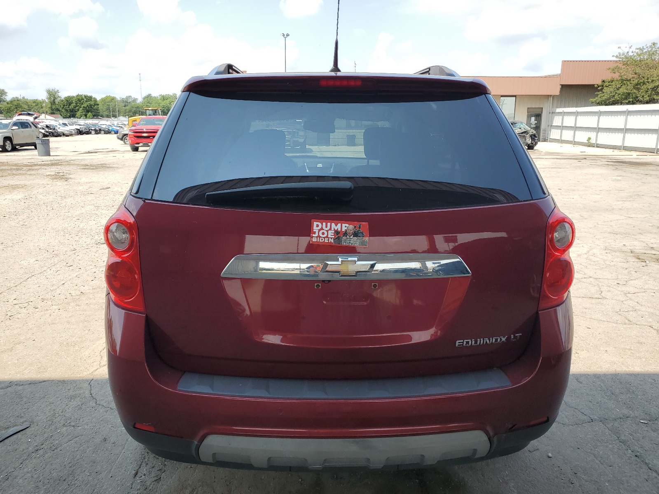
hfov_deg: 67.3
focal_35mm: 26
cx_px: 330
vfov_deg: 53.1
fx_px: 495
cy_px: 247
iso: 50
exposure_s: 1/1429
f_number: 1.5
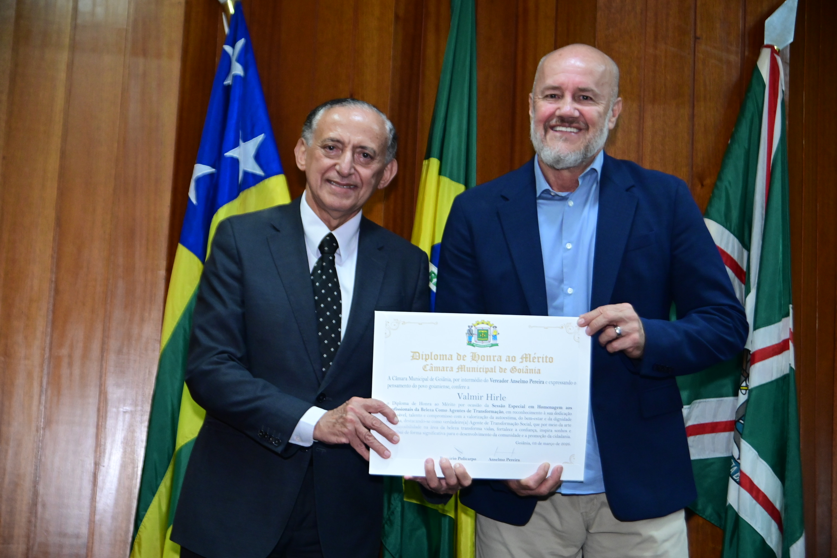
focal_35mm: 65
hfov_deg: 31.0
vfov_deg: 20.9
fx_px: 1511
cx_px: 418
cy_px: 279
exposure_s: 1/250
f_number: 5.6
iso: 5000
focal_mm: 65
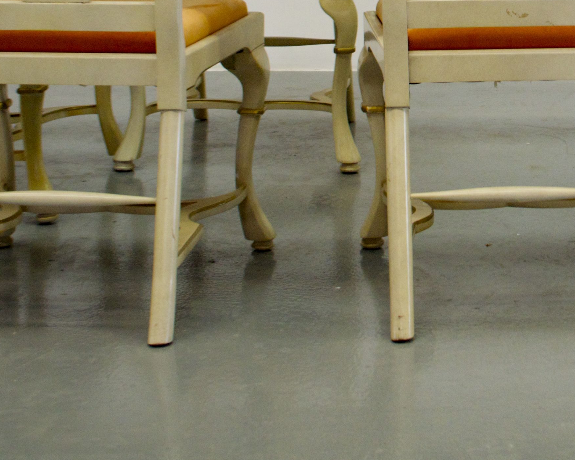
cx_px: 568
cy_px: -94
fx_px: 1651
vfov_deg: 15.3
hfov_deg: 19.2
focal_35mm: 97
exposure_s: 1/40
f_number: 3.8
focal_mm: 20
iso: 400
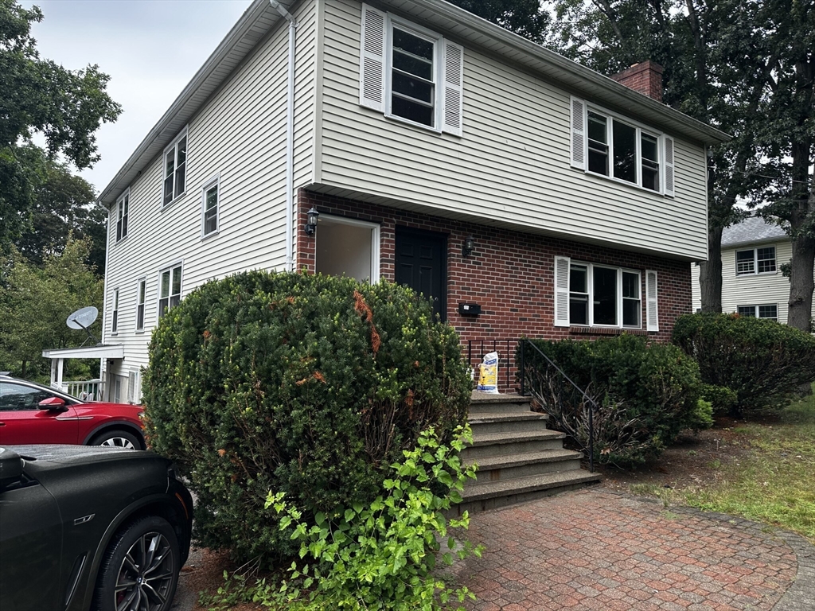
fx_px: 565
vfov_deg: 56.8
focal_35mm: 24
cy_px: 306
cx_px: 408
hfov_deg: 71.6
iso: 80
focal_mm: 6.86
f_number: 1.78
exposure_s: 1/864
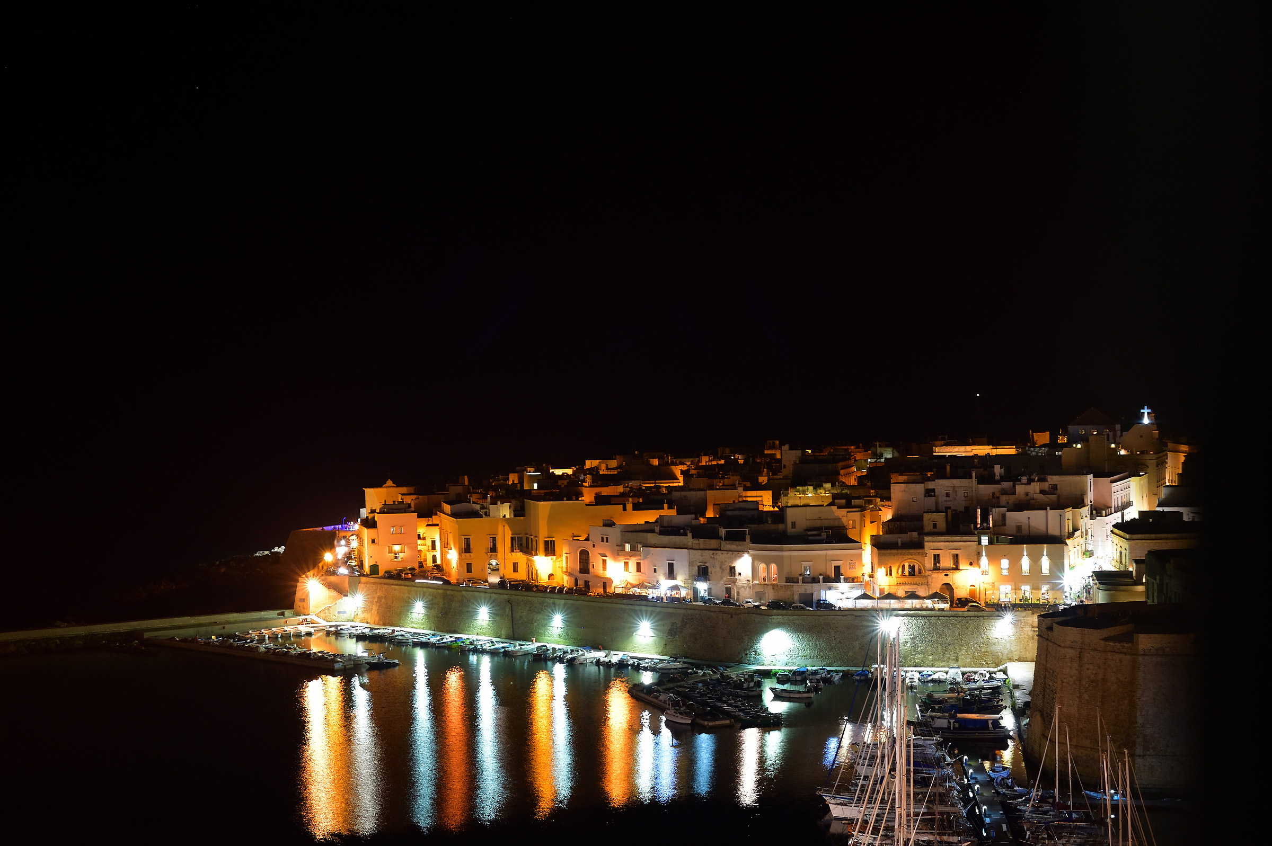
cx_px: 636
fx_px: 1766
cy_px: 423
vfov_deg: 27.0
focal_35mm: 50
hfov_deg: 39.6
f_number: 6.3
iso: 800
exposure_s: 1.3
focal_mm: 50
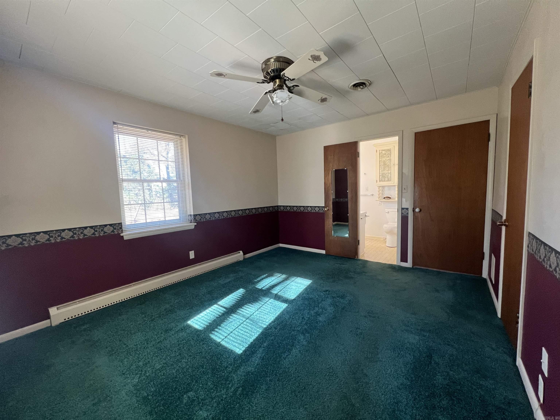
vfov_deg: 89.9
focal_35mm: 13
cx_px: 280
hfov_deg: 106.2
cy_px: 210
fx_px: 210
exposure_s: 1/60
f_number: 1.8
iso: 320
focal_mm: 1.57
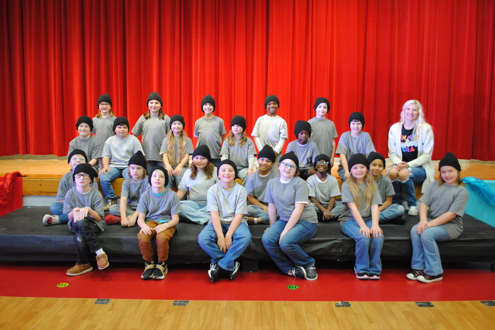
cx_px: 246
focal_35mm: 34
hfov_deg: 55.8
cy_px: 161
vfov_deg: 38.9
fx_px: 467
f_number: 3.8
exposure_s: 1/30
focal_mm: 22
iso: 900
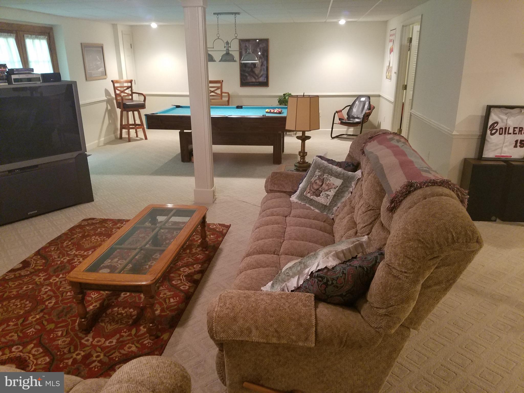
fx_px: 394
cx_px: 262
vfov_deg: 53.1
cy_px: 196
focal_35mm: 26
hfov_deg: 67.3
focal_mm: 4.2
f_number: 1.7
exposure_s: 1/13
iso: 200
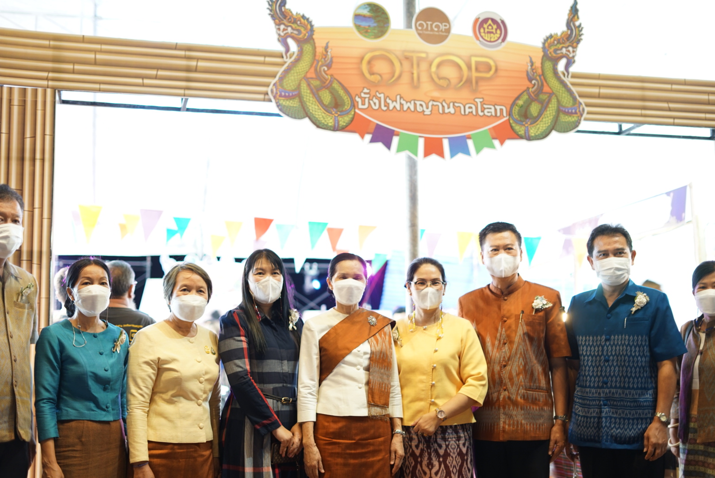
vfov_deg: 27.0
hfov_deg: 39.6
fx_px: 994
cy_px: 239
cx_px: 358
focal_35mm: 50
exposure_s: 1/8
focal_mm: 50
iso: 400
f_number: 2
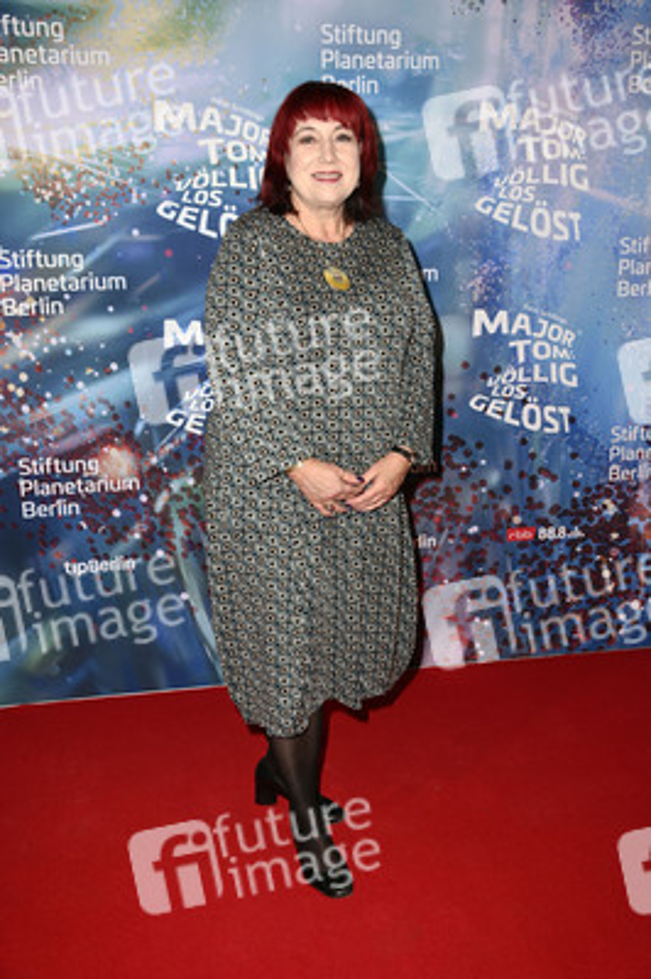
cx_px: 326
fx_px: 1087
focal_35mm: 40
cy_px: 490
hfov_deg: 33.3
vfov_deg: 48.5
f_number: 5.6
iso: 500
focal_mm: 40
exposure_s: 1/160
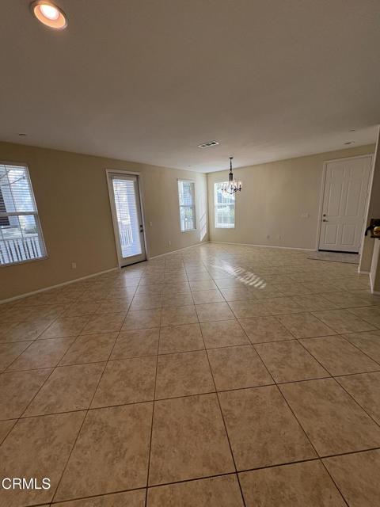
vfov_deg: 102.1
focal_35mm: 14
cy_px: 254
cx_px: 190
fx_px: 205
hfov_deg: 85.7
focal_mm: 2.22
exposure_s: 1/141
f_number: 2.2
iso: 64
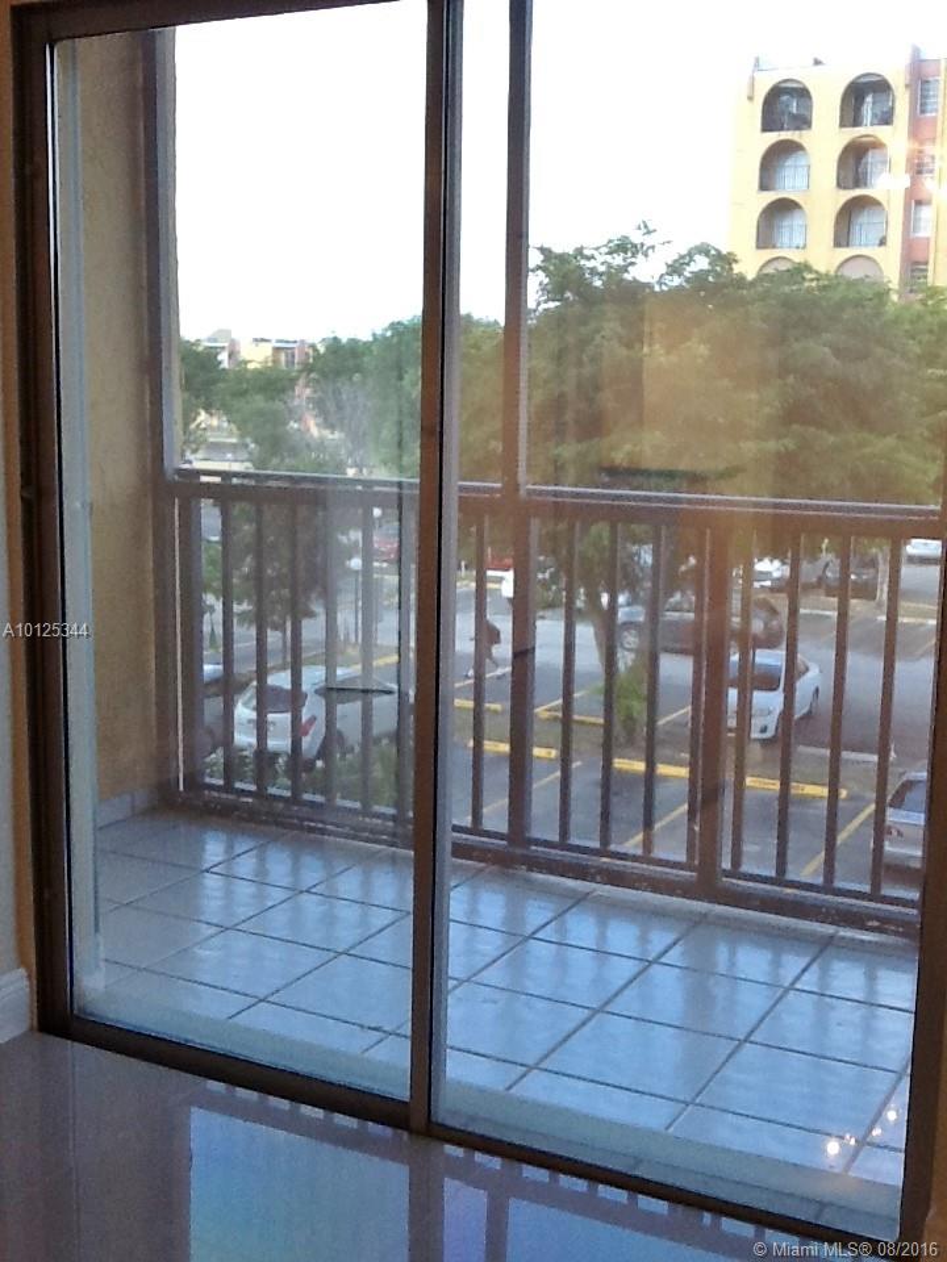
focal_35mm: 44
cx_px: 474
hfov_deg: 32.9
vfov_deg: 42.9
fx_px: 1605
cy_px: 631
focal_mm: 2.03
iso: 50
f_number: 2.4
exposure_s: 1/60
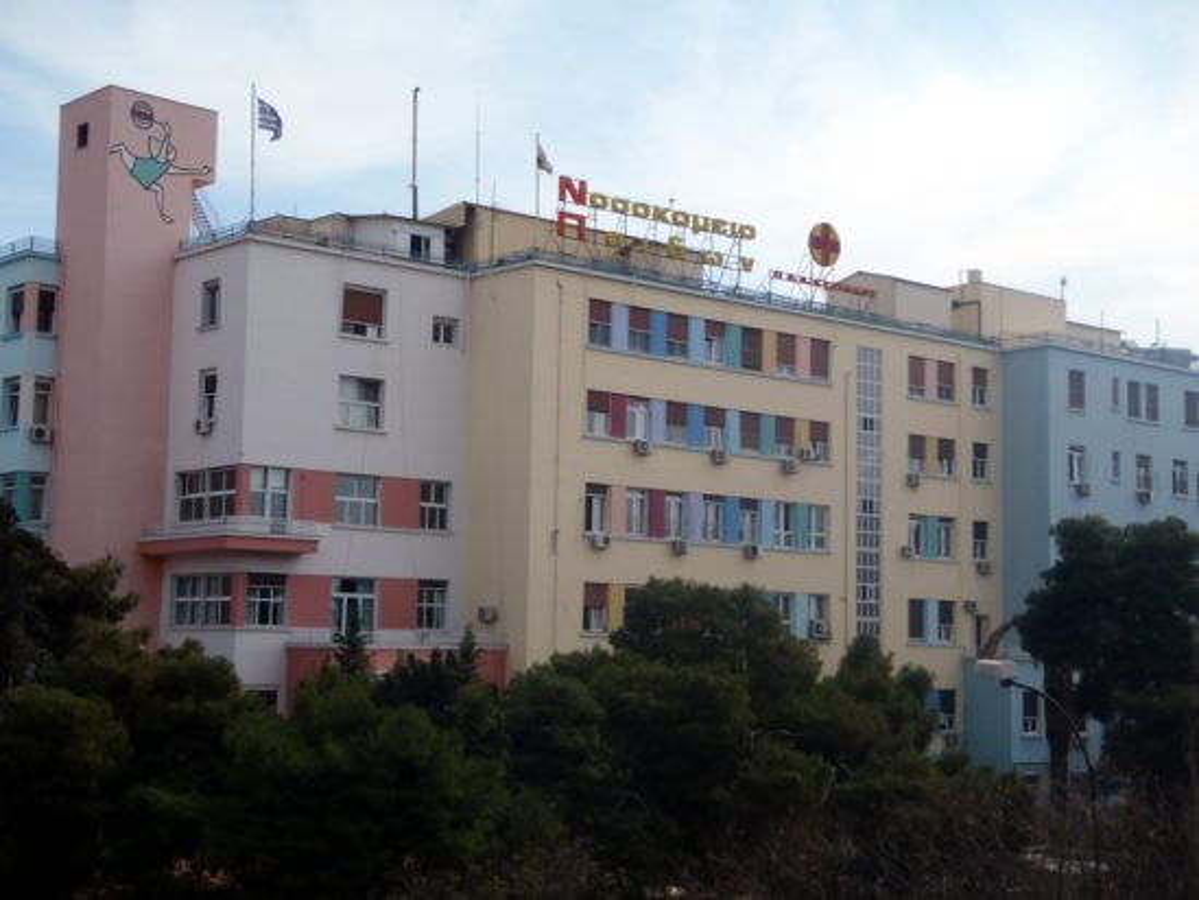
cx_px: 600
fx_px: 1802
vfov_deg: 28.0
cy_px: 450
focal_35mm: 52
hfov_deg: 36.8
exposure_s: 1/100
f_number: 14
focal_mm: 9.39
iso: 125
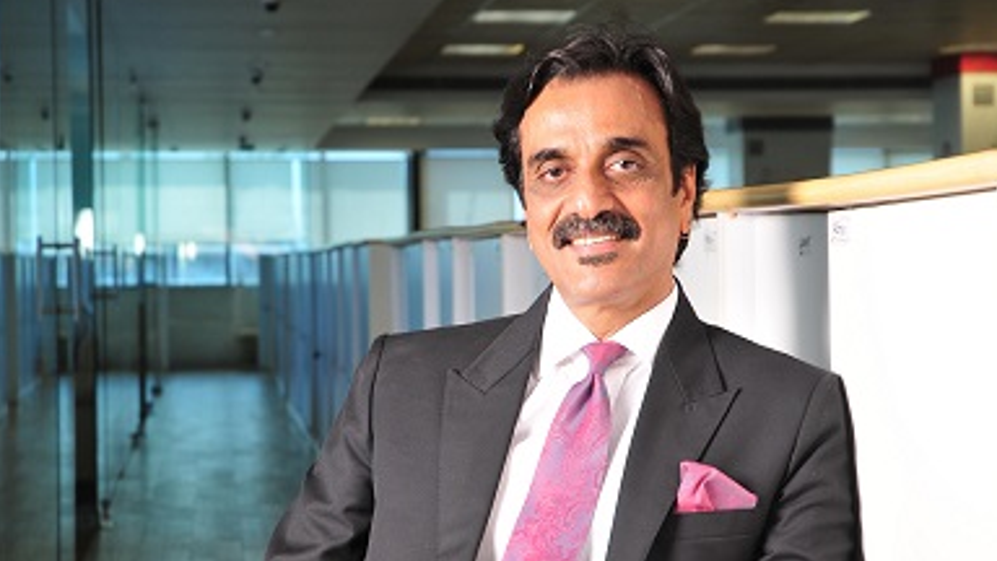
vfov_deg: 12.4
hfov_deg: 21.8
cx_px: 497
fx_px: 2591
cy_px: 316
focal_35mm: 98
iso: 320
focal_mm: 62
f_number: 5
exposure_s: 1/60
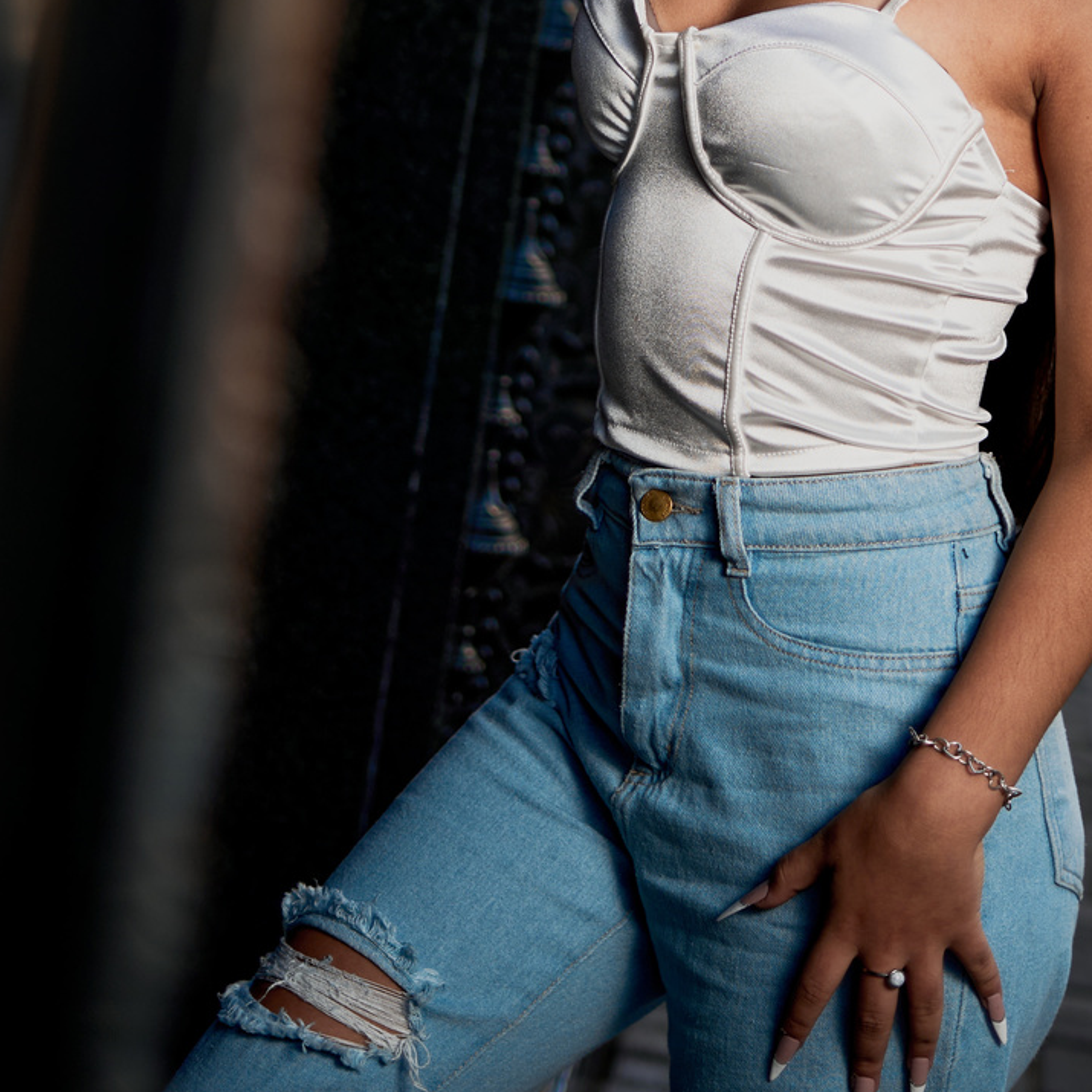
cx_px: 683
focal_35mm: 107
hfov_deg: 16.3
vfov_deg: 15.8
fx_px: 3819
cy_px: -113
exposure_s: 1/320
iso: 160
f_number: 1.8
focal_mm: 50
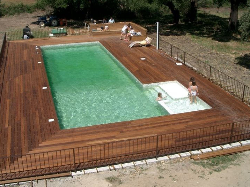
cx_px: 110
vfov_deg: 32.8
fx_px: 318
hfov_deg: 42.9
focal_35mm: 44
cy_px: 76
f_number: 4.3
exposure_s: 1/640
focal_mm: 5.8
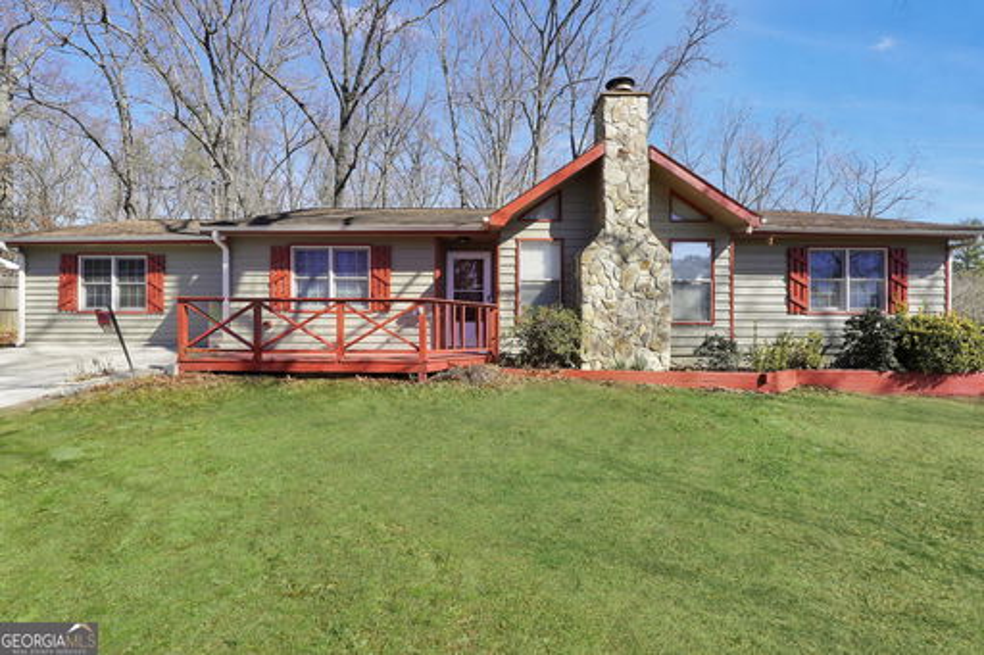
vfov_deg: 77.3
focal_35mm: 15
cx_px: 492
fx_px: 410
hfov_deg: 100.4
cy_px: 328
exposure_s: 1/125
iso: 100
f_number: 9
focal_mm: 10
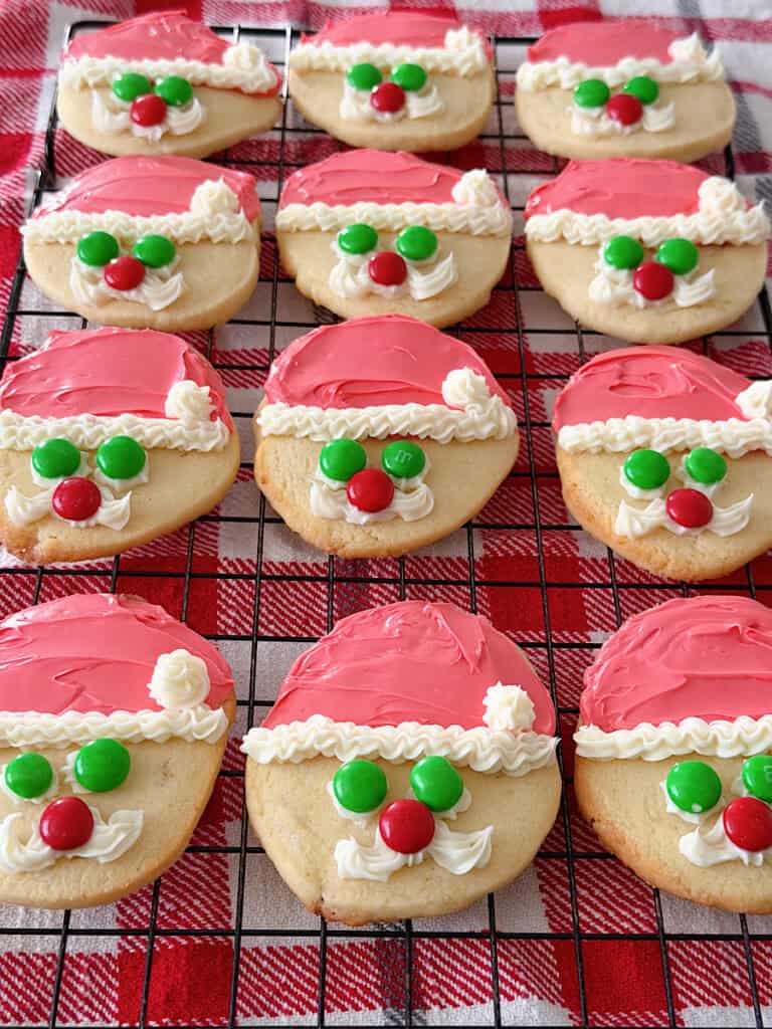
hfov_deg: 30.3
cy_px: 514
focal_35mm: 48
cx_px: 386
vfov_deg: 39.7
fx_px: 1427
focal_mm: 6.8
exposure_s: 1/40
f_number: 1.8
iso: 250
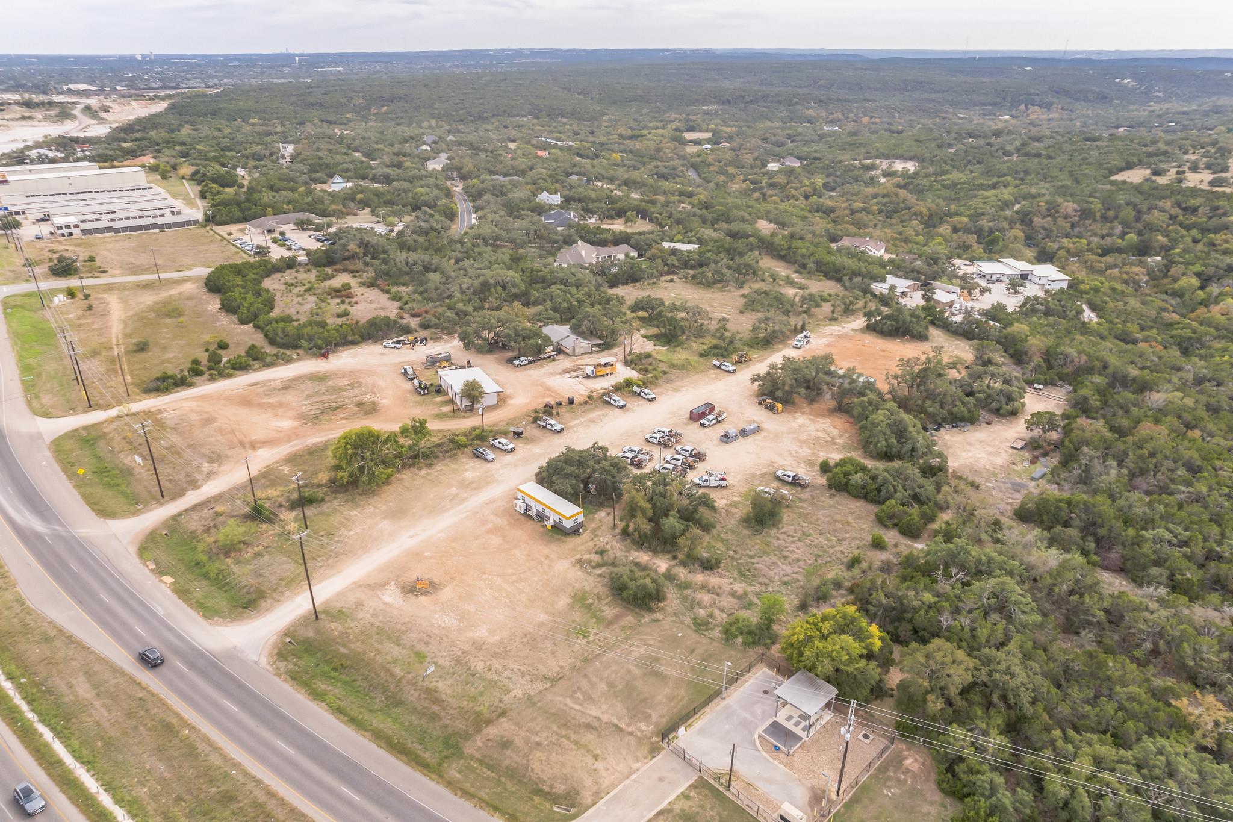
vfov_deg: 57.2
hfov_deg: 78.6
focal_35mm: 22
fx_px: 753
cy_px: 411
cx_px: 616
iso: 200
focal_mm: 8.4
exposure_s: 1/1250
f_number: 2.8
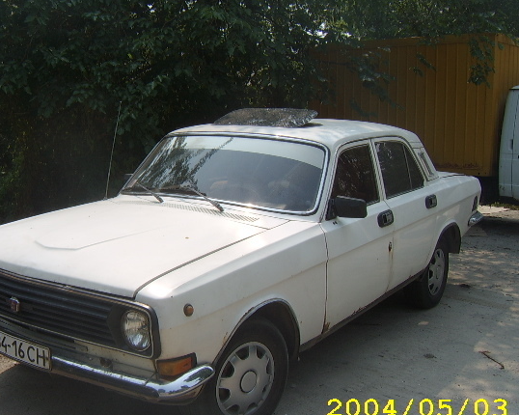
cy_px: 213
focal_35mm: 36
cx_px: 228
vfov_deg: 41.1
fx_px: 553
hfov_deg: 50.2
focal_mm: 8.13
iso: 50
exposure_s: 1/192
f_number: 6.7
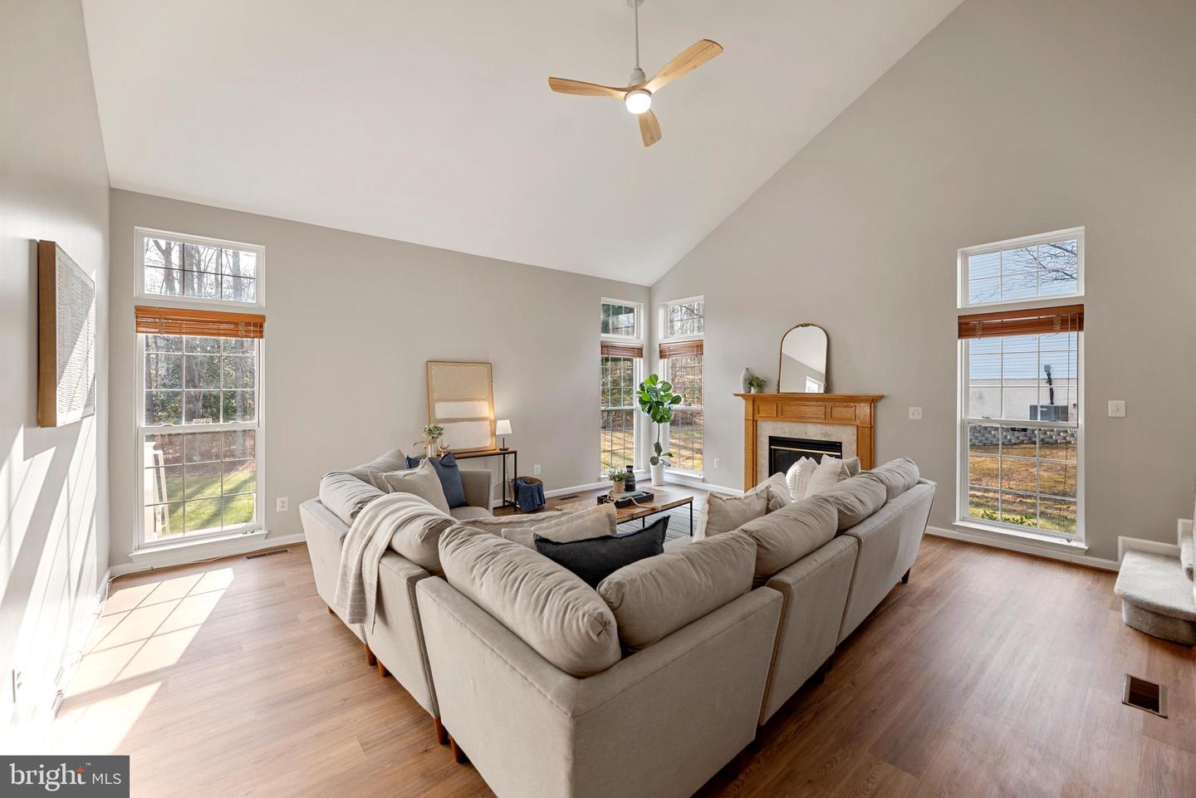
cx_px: 598
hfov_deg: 104.2
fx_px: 465
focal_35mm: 14
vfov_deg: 81.2
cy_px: 399
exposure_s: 1/20
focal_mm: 14
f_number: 4
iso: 100
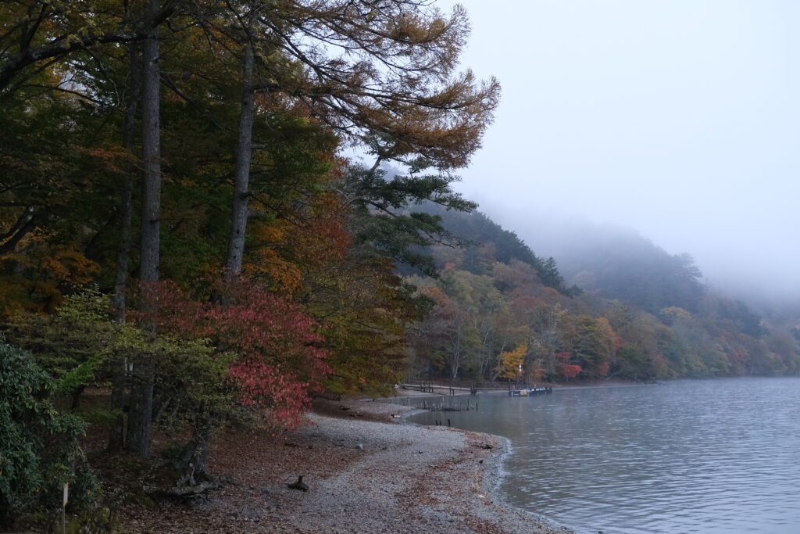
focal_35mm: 47
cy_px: 267
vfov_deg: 28.7
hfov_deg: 41.9
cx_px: 400
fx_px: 1045
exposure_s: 1/100
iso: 1600
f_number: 3.6
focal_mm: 31.5
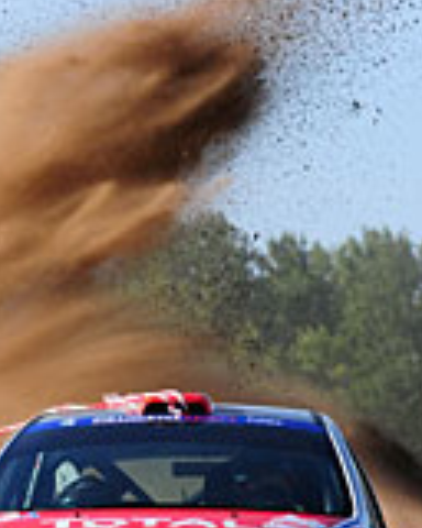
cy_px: 426
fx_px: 6994
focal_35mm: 448
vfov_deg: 4.3
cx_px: 56
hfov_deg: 3.5
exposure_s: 1/500
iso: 200
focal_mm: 130
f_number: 7.1
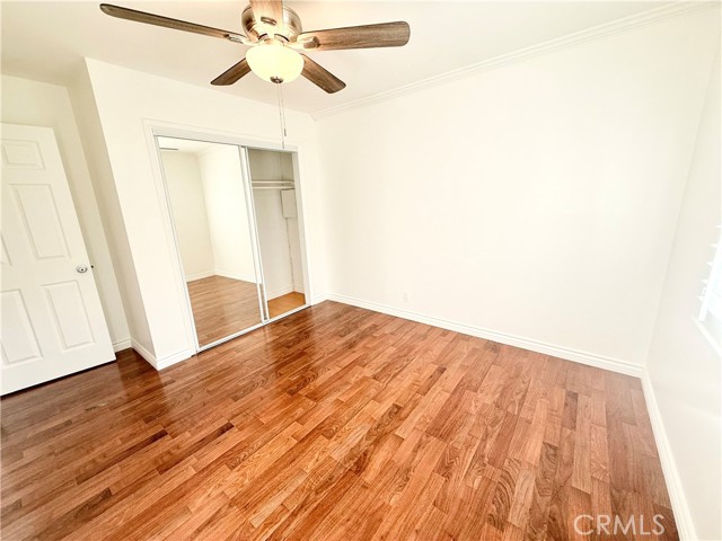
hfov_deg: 102.1
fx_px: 292
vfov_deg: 85.7
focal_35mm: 14
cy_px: 270
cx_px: 361
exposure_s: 1/120
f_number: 2.2
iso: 64
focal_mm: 2.22
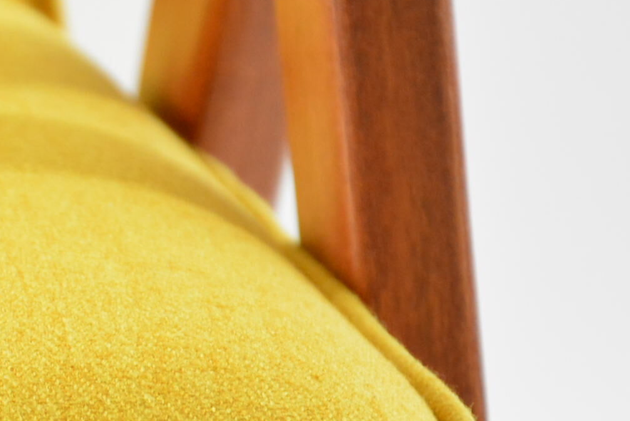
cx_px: -211
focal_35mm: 468
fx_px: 8203
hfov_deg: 4.4
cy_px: 372
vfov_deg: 2.9
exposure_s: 1/100
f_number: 5.6
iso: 1600
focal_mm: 105
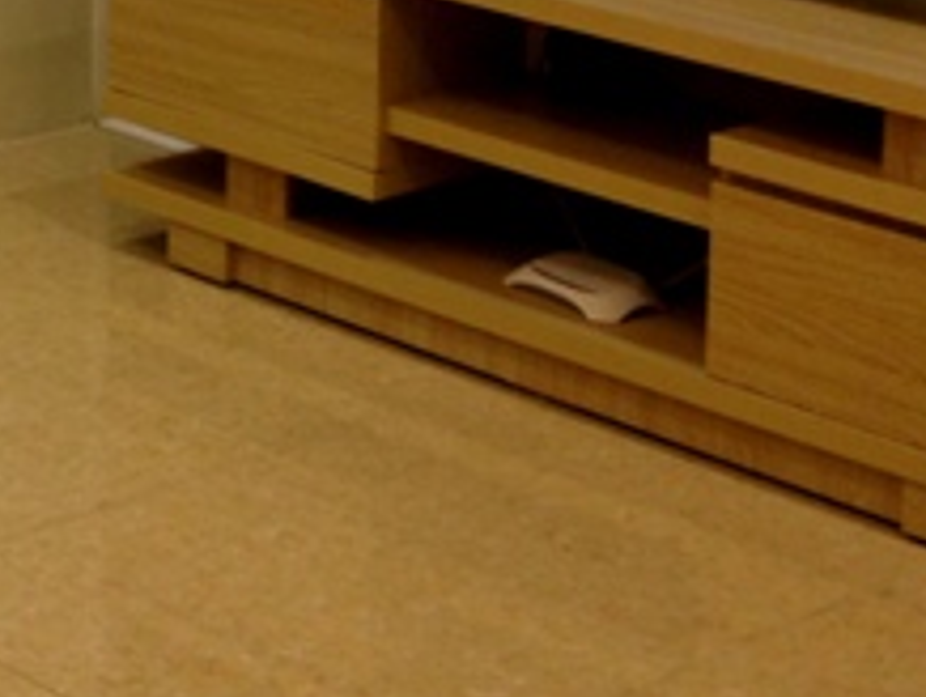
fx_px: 3240
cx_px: -442
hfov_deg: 15.1
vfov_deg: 11.5
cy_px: -523
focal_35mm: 121
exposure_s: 1/20
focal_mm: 4.12
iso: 50
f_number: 2.4
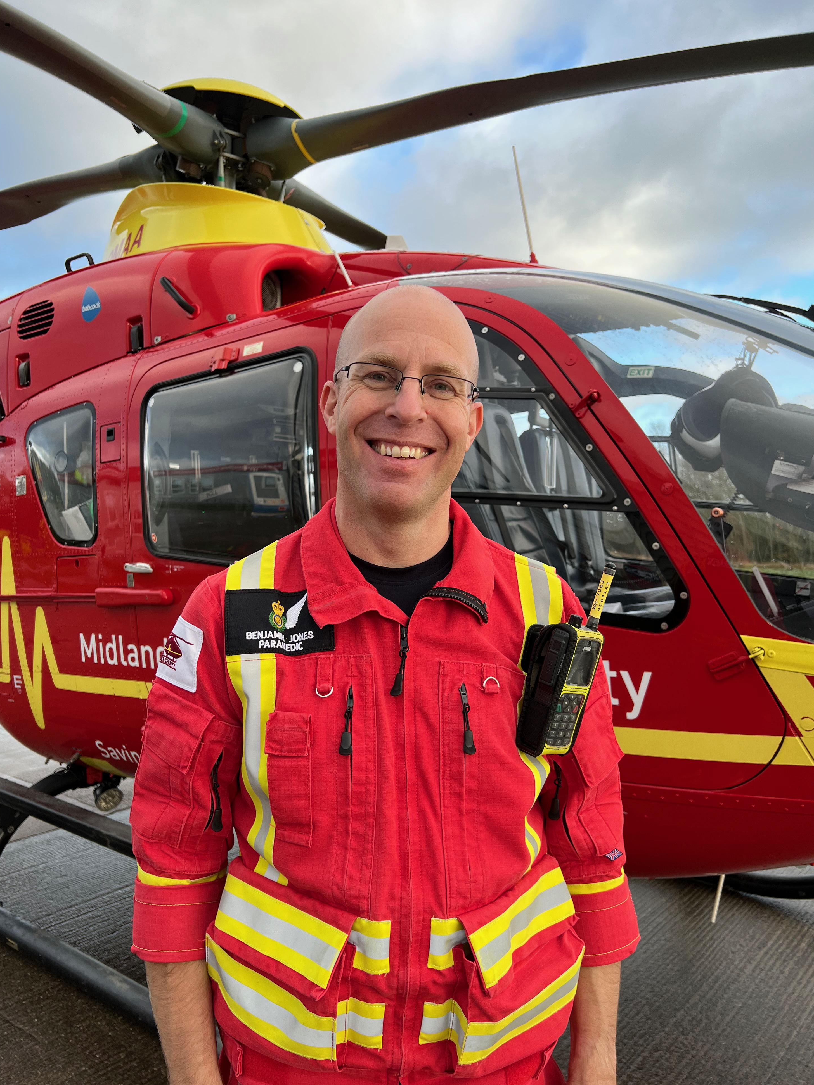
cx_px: 397
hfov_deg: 51.3
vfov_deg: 65.3
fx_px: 847
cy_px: 562
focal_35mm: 27
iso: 50
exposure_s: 1/628
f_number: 1.5
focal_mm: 5.7
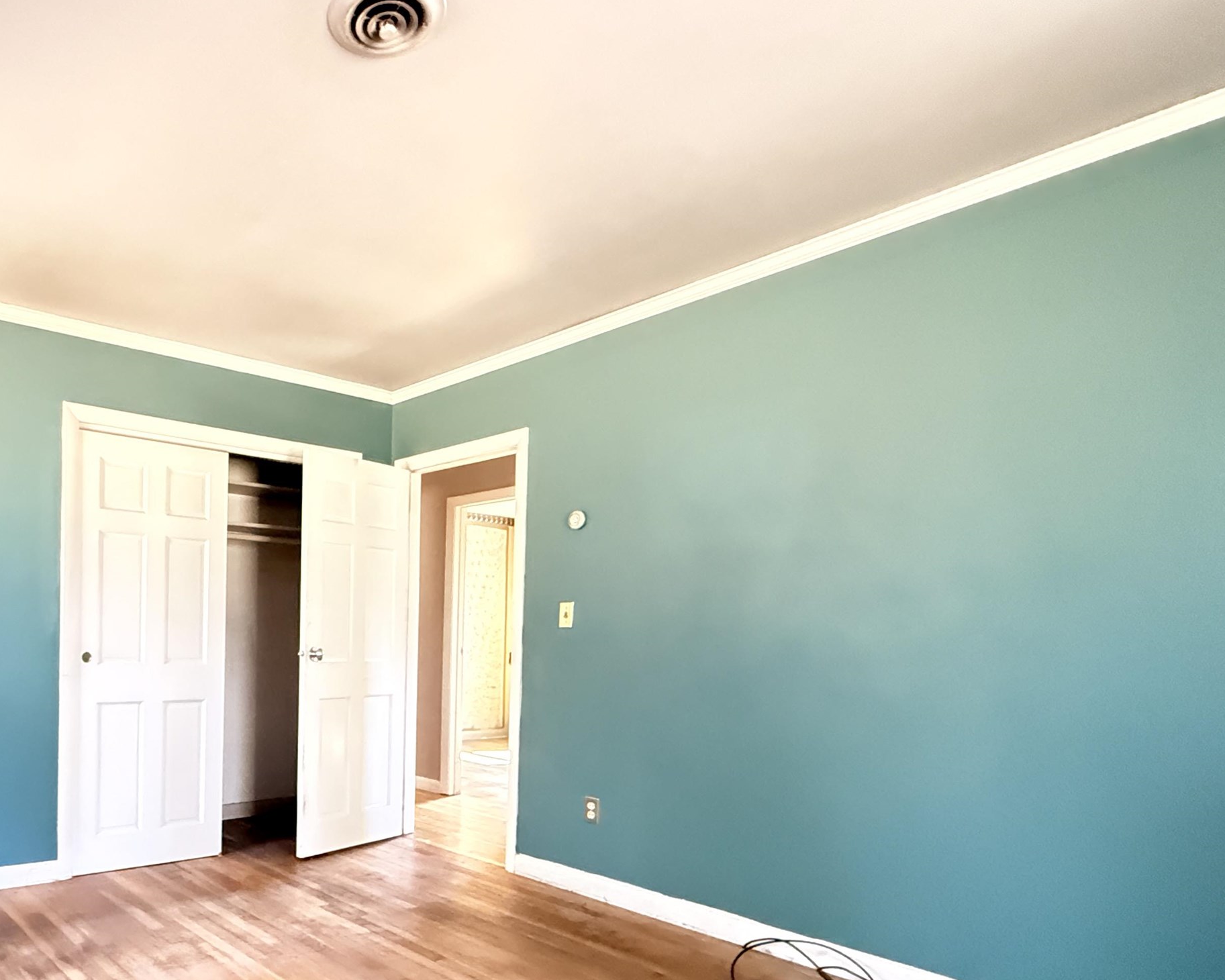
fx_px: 834
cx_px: 277
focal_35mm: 23
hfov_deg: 67.0
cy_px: 658
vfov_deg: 59.4
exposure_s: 1/60
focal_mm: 2.22
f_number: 2.2
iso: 1250
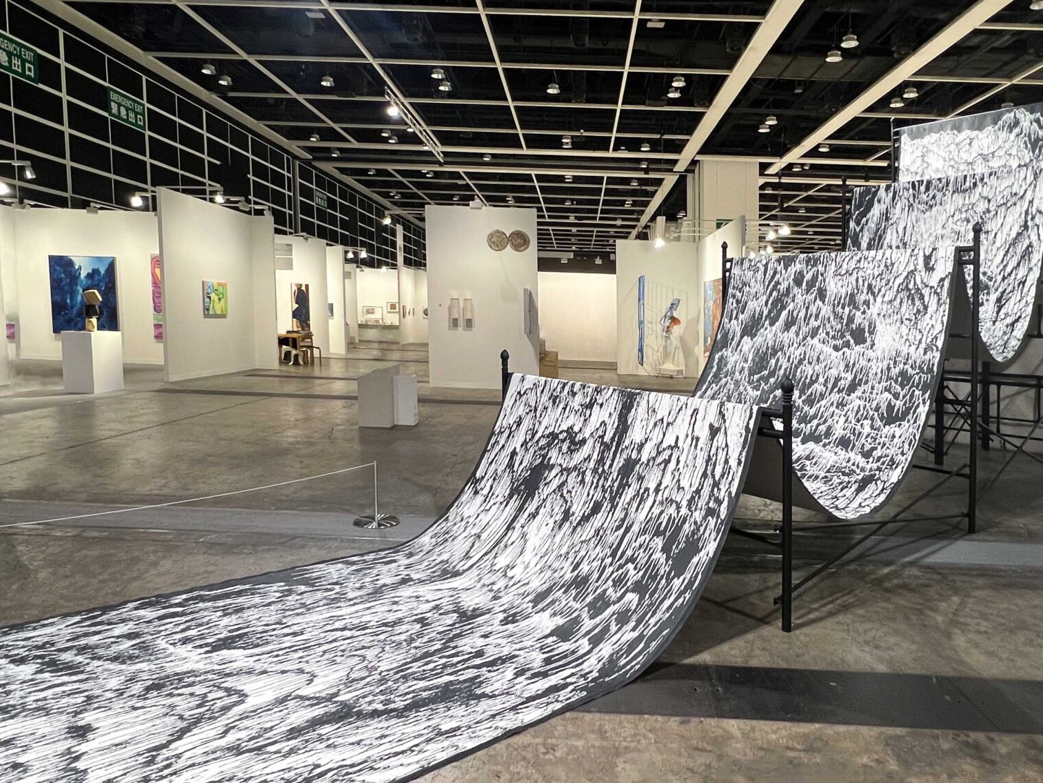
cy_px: 422
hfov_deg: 76.3
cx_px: 556
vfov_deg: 61.0
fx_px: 663
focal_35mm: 22
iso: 200
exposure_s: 1/100
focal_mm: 1.57
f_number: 1.8
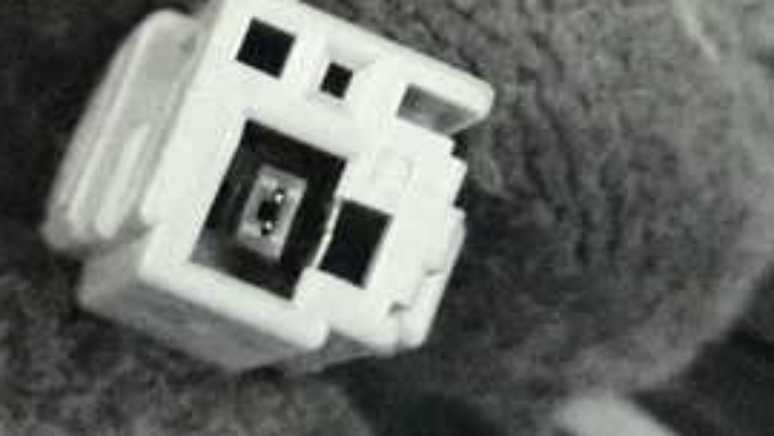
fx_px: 4372
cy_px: -75
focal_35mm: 213
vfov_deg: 5.7
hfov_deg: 10.1
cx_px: 479
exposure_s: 1/125
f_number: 4.5
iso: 12800
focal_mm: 15.66
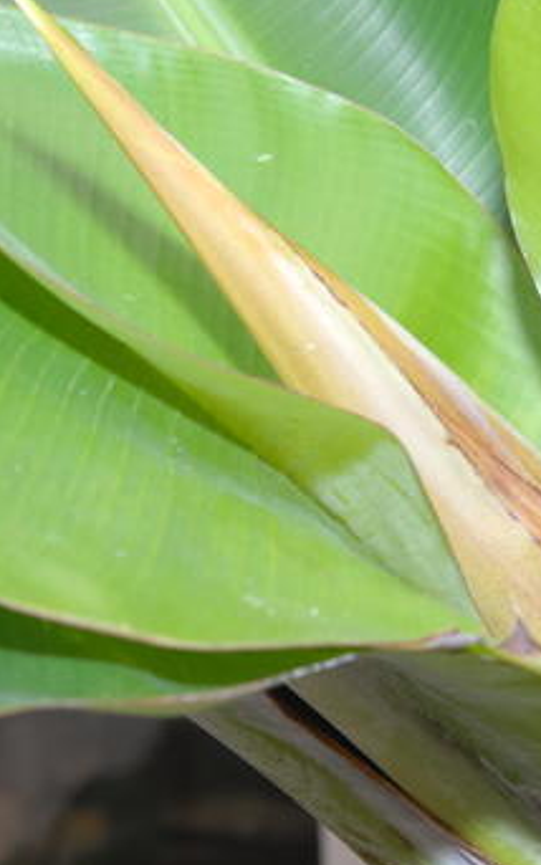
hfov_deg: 10.5
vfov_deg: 16.6
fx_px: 2951
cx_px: 359
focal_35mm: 125
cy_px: 324
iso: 200
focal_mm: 35
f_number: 5
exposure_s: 1/60
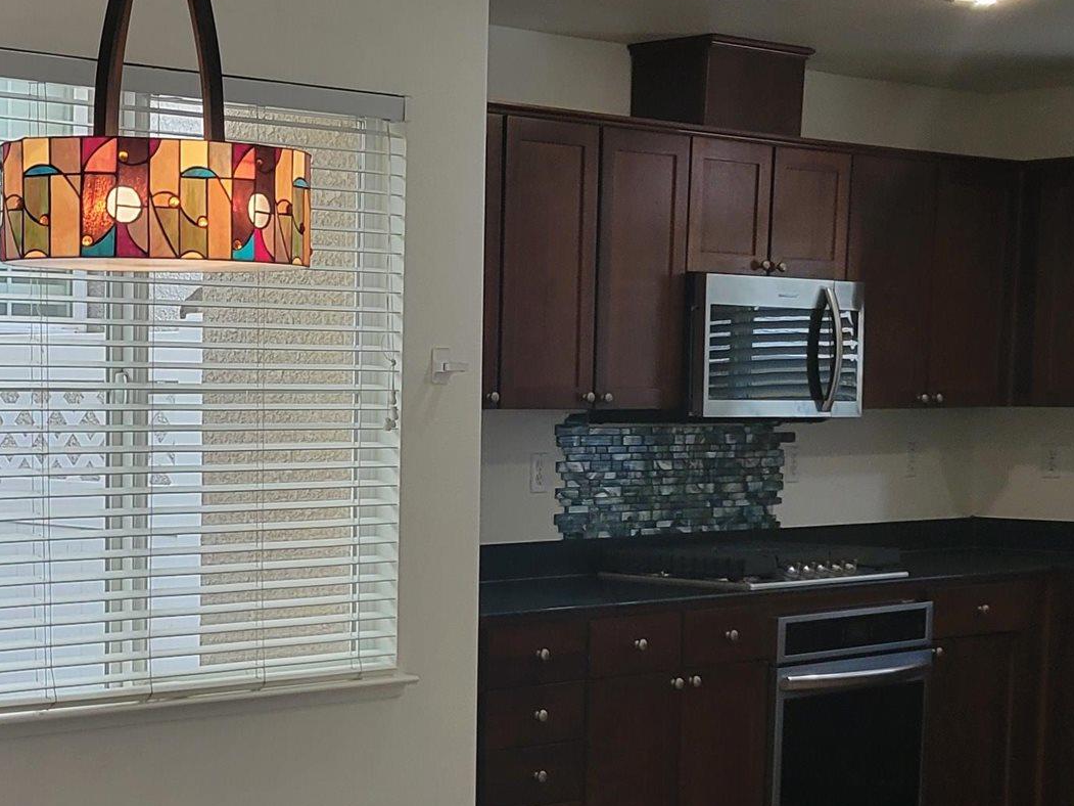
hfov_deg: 24.6
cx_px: 32
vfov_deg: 19.2
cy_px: 655
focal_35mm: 76
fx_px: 2358
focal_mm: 5.4
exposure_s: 1/120
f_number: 1.8
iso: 80
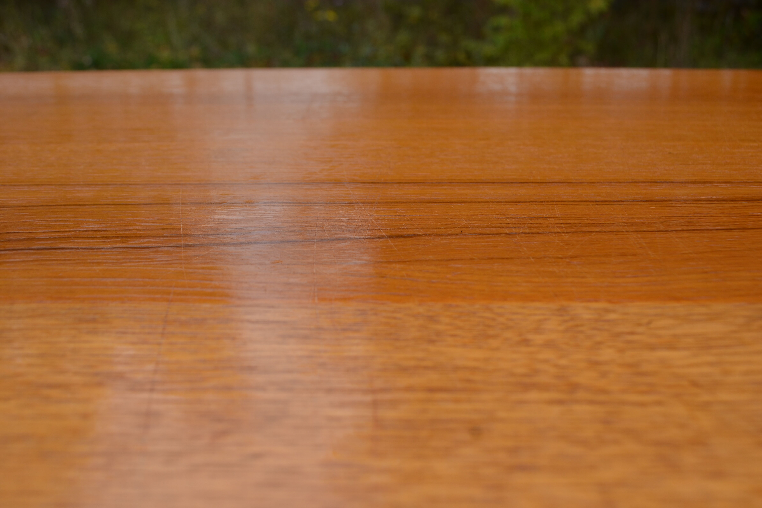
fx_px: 783
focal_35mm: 37
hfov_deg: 51.9
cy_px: 257
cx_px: 380
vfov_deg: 35.9
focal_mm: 24
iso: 180
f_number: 8
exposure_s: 1/250
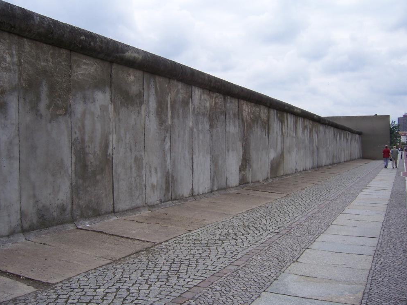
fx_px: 435
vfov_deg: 38.7
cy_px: 150
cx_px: 200
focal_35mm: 37
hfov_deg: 50.1
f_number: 3
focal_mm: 6
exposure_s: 1/750
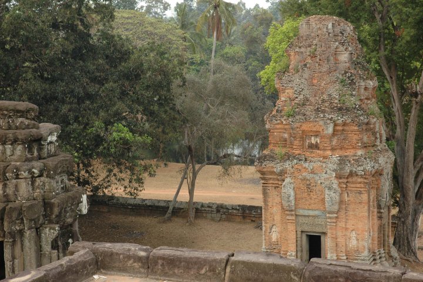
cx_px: 212
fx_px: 881
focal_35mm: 75
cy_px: 141
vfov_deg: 18.2
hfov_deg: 27.0
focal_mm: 50
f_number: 5.6
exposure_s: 1/125
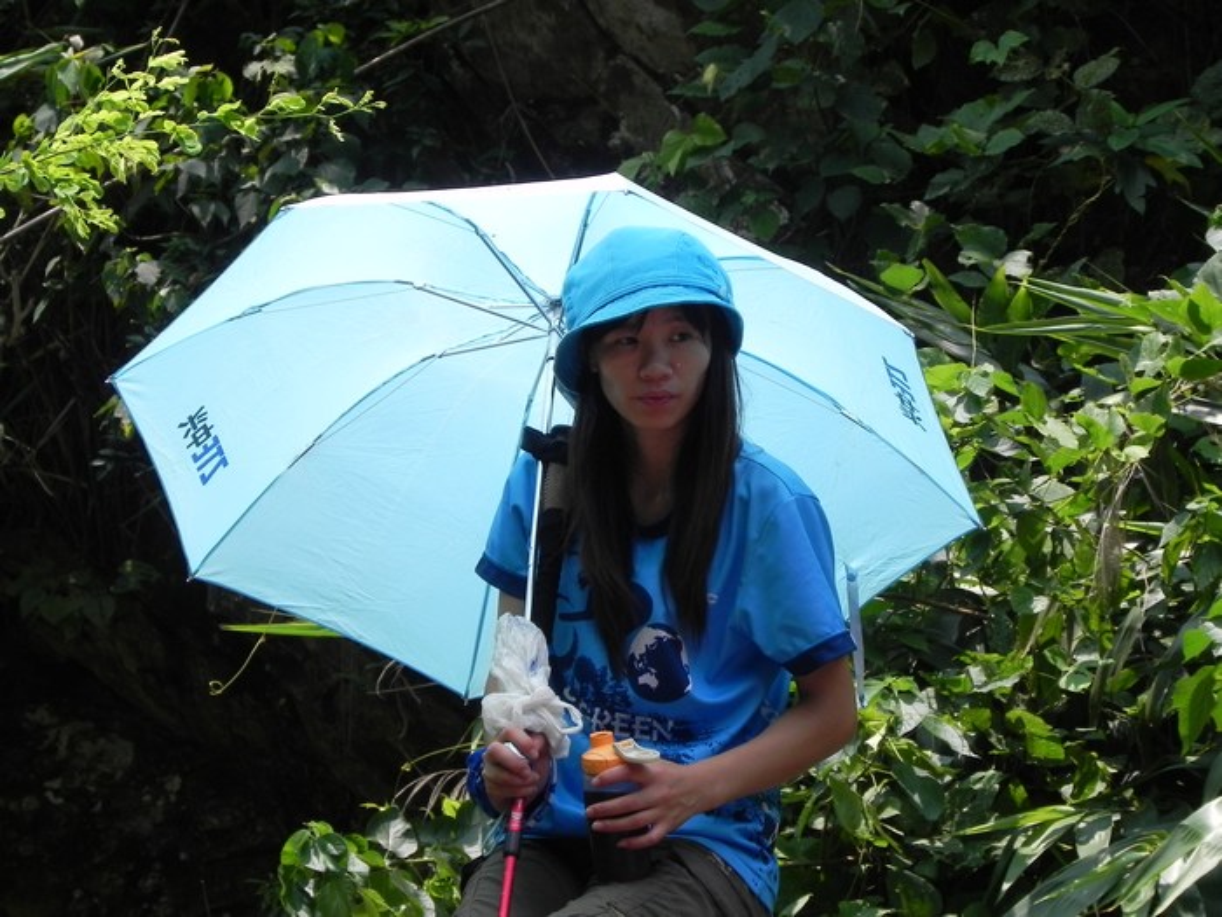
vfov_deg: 7.0
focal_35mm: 212
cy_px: 458
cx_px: 611
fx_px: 7484
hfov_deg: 9.3
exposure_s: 1/340
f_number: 6.3
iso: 160
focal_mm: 37.7
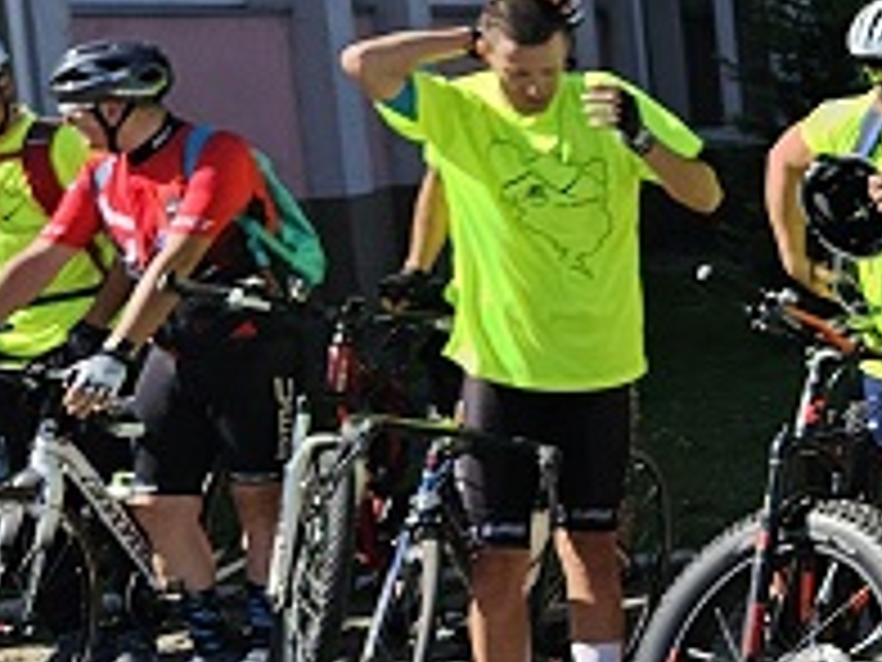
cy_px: 189
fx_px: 2395
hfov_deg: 16.6
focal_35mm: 94
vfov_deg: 15.7
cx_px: 1678
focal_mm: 6.3
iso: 20
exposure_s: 1/1076
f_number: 1.7
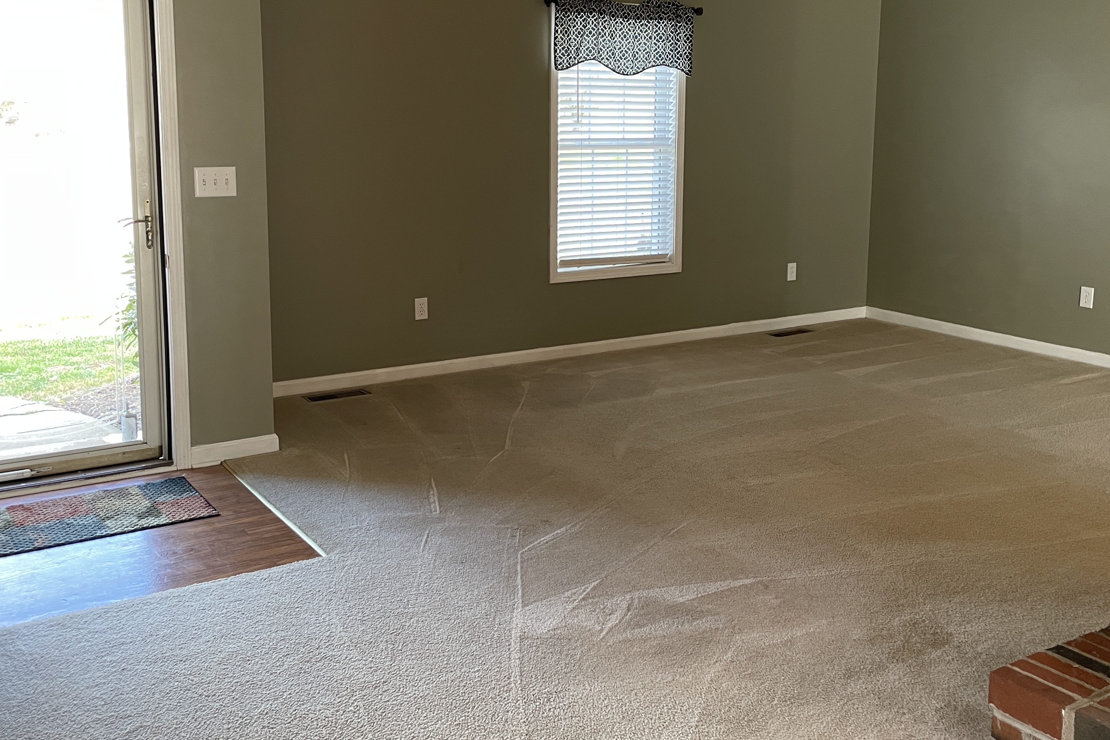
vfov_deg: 36.7
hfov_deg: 53.1
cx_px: 556
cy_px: 286
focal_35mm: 36
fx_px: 1110
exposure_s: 1/60
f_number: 1.6
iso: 80
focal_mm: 4.2
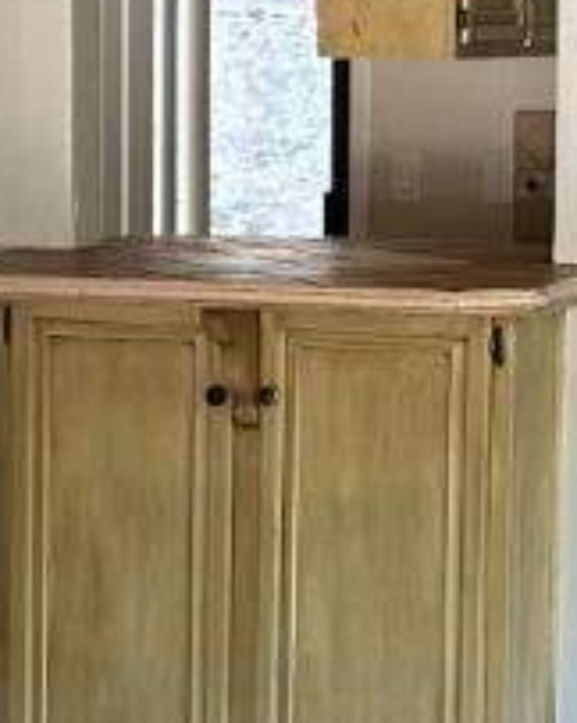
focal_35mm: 173
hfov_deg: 8.9
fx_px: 3698
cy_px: 411
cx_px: 481
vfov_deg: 11.2
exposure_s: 1/60
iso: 125
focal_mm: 6.86
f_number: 1.78
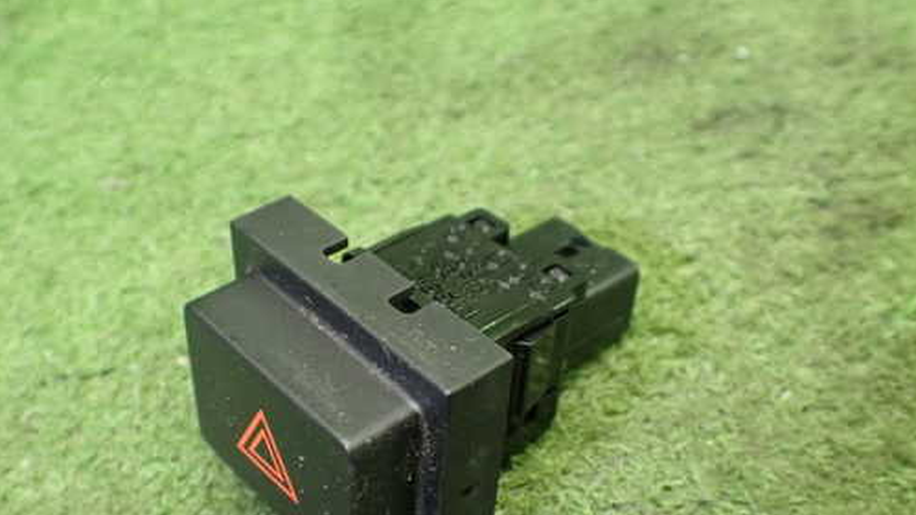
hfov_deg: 48.2
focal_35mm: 42
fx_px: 1020
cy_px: 355
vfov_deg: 28.1
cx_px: 399
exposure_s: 1/60
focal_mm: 5.79
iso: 800
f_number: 2.4
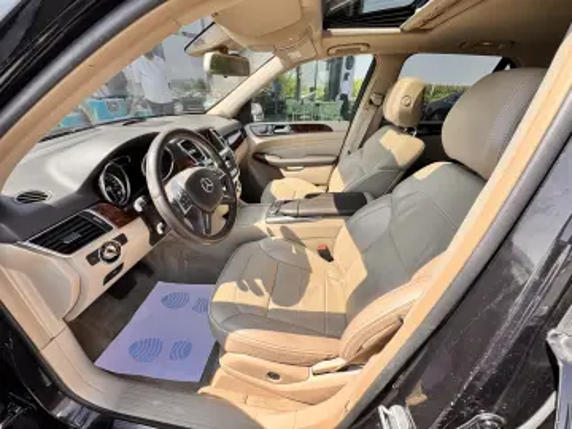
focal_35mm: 14
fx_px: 231
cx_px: 286
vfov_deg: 85.7
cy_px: 214
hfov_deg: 102.1
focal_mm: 2.22
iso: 40
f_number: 2.2
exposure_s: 1/421
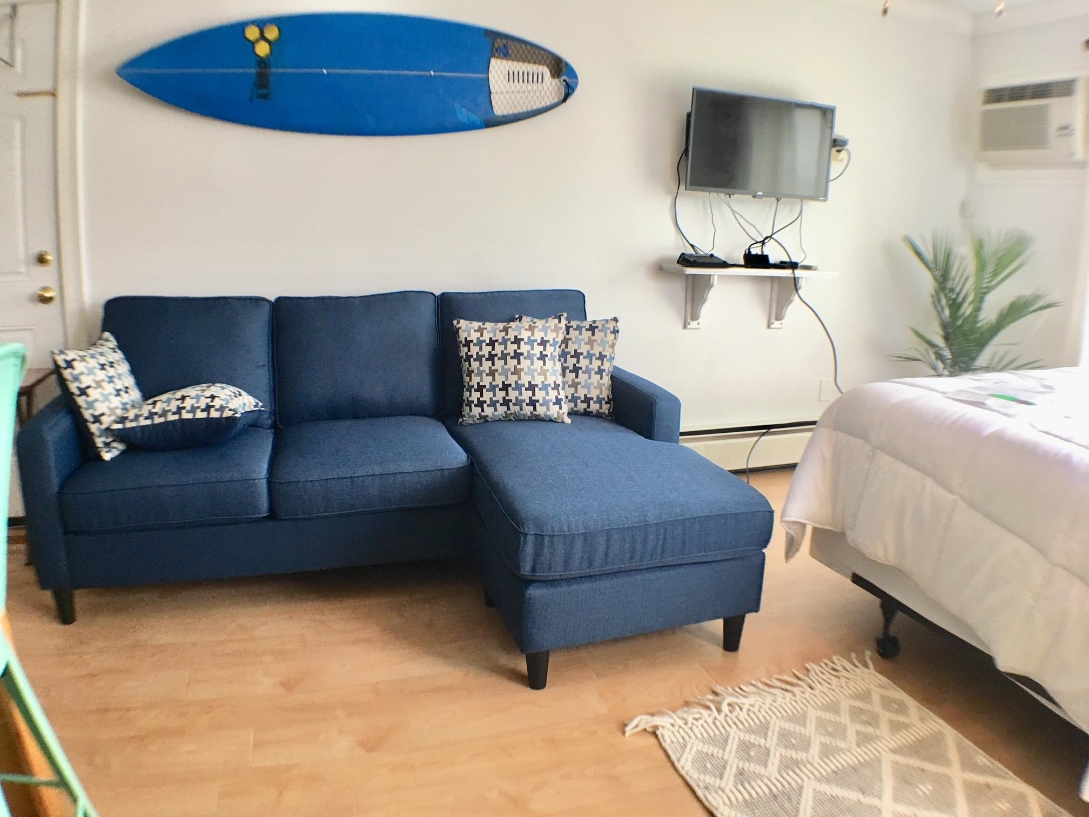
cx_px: 544
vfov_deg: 48.2
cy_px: 408
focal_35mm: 29
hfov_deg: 61.7
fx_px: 912
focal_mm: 4.15
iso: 40
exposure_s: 1/30
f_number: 2.2
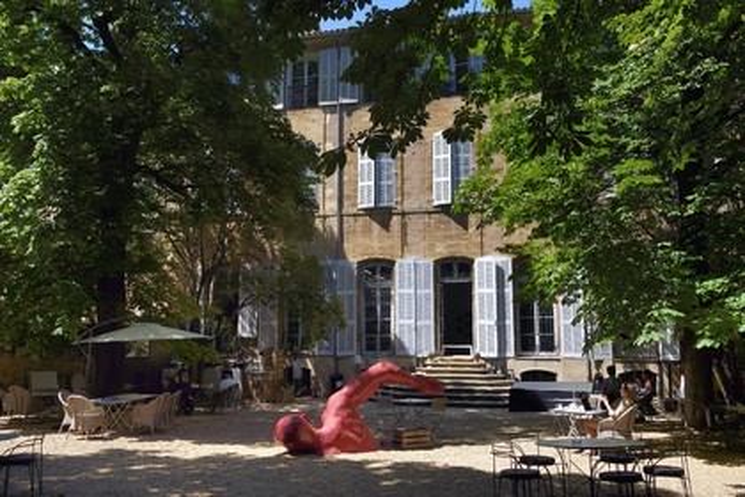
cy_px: 248
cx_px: 372
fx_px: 704
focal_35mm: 34
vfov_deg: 38.9
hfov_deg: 55.8
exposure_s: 1/160
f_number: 14
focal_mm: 34
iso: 200
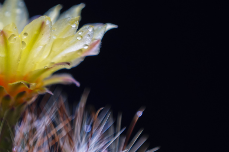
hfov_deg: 2.7
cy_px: 71
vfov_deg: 1.8
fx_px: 4947
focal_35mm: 778
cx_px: 14
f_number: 5.6
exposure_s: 1/400
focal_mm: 400
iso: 400
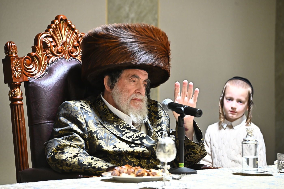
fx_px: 1576
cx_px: 142
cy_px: 94
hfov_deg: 10.3
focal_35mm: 200
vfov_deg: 6.9
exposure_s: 1/200
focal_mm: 200
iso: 3200
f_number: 5.6
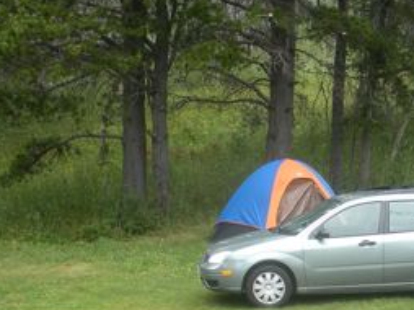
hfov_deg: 18.3
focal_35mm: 106
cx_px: 359
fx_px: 1267
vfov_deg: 13.8
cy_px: 277
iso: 65
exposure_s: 1/59.7
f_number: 3.5
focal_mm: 6.3
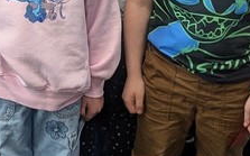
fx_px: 797
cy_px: -29
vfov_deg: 11.0
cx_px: 6
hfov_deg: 17.5
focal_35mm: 117
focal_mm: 6.81
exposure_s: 1/33.2
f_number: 1.85
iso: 115
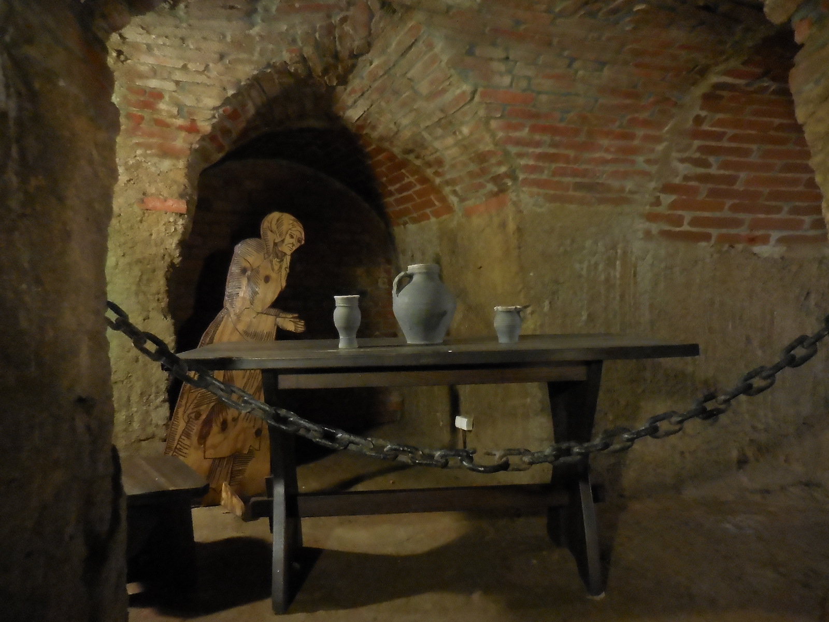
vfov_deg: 54.9
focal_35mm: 25
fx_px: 599
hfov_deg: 69.4
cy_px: 311
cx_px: 414
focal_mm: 4.5
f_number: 3.3
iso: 800
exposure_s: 1/4
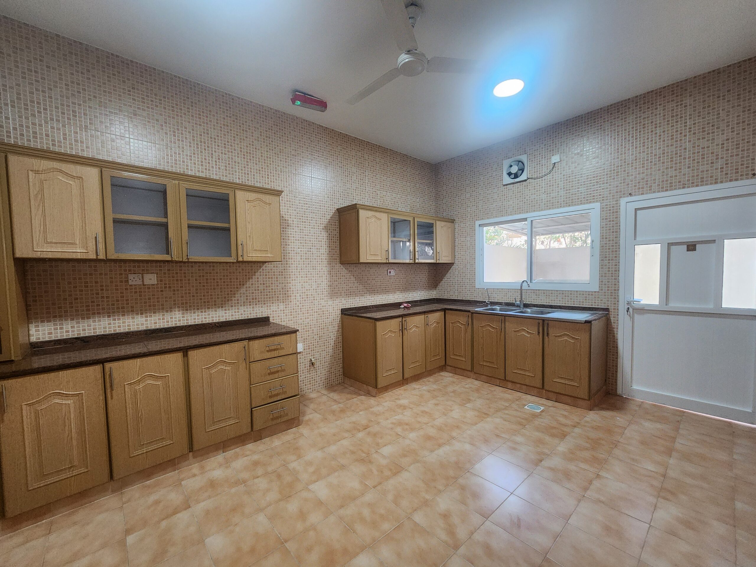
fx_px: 284
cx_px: 378
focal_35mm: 13
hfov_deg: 106.2
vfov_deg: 89.9
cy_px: 284
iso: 320
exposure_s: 1/50
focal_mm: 2.2
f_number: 2.2
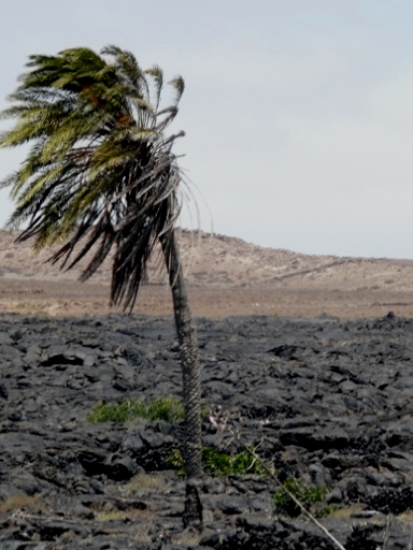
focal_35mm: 320
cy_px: 309
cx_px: 205
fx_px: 5091
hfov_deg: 4.6
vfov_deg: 6.2
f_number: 5.6
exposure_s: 1/320
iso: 100
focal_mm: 40.8
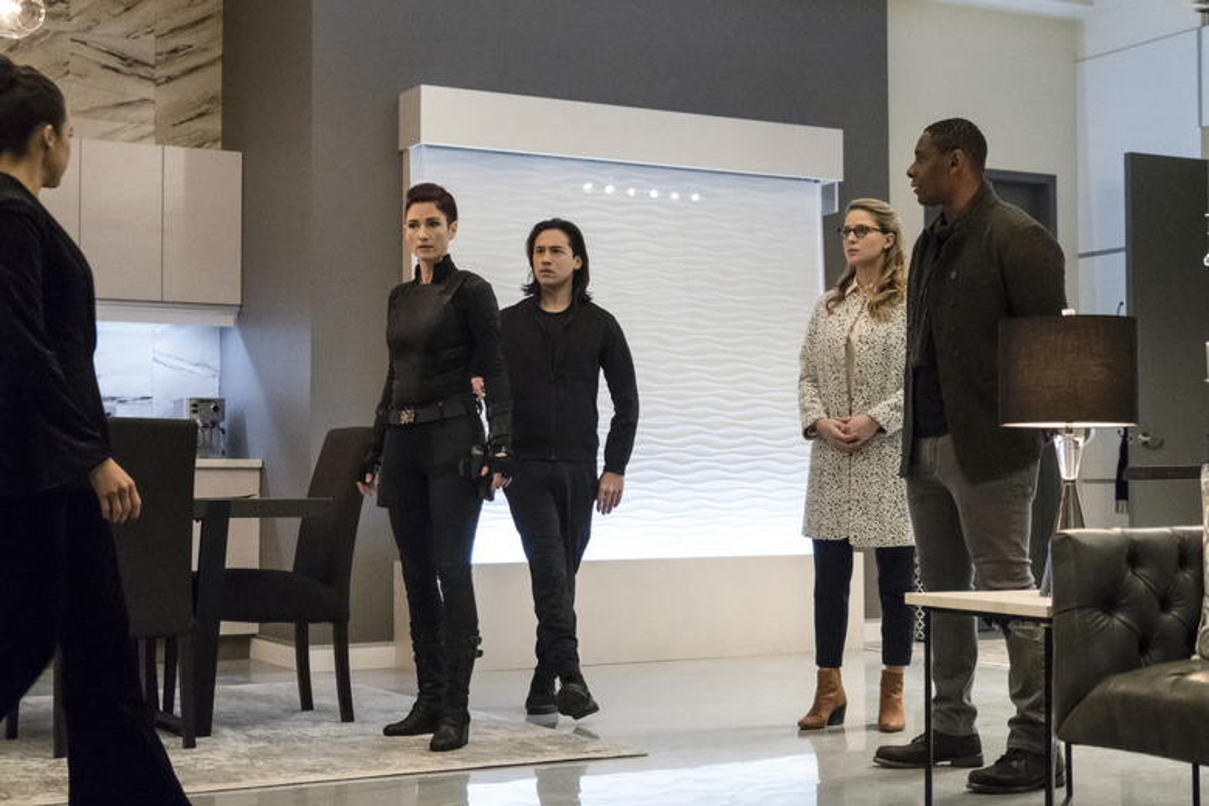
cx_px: 604
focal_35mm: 53
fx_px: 1780
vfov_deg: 25.5
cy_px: 403
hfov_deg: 37.5
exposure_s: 1/200
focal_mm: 35.3
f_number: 2.8
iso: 10000
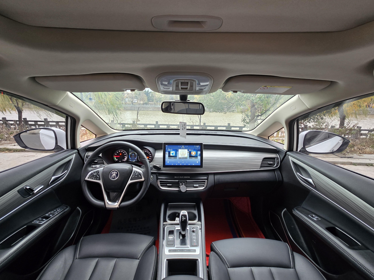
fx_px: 140
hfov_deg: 106.2
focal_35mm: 13
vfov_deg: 89.9
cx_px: 187
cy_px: 140
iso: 125
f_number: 2.2
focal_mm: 2.2
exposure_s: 1/50
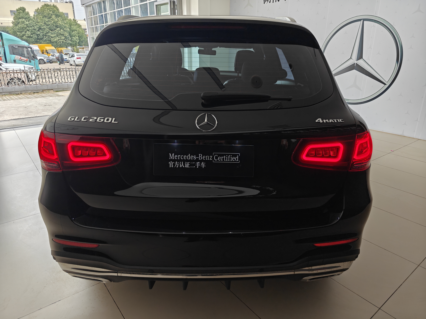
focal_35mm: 23
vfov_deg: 58.9
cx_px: 213
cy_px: 160
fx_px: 283
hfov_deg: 73.9
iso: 50
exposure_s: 1/56
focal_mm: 6.06
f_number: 1.6
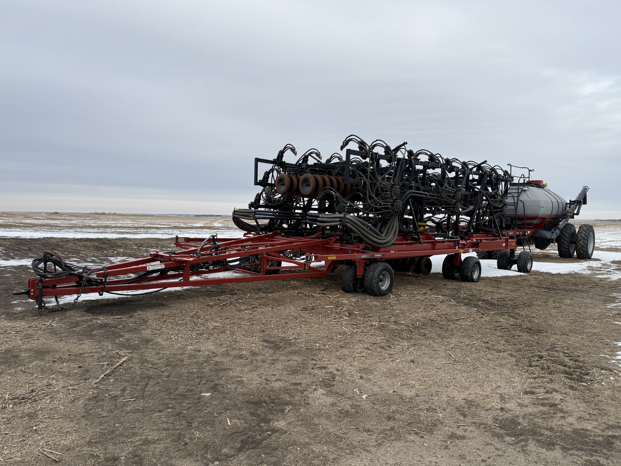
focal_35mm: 24
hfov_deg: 71.6
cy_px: 233
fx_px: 431
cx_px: 310
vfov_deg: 56.8
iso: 80
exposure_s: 1/2445
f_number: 1.78
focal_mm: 6.76
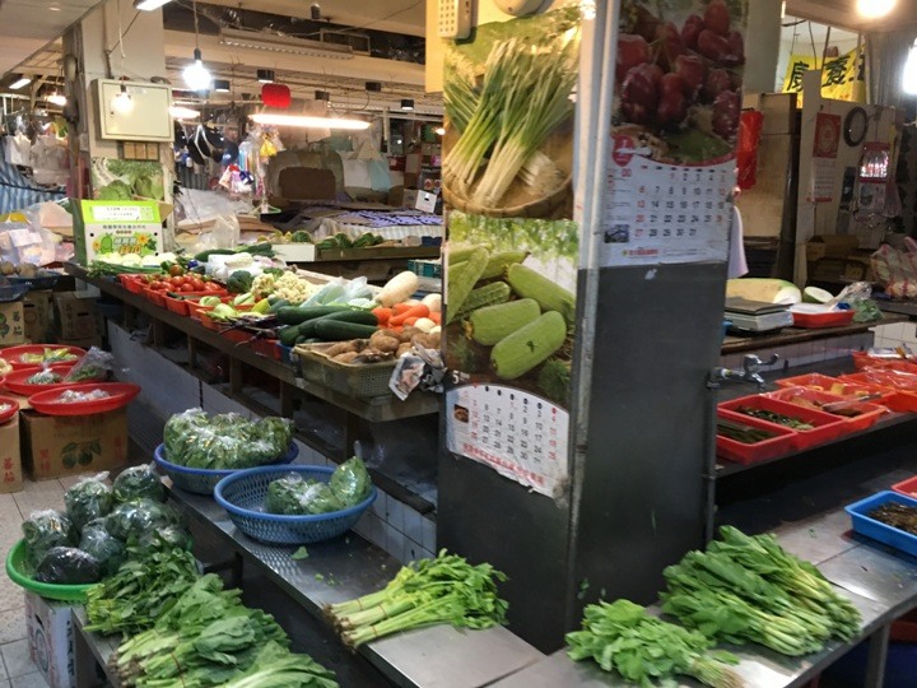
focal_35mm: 29
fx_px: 768
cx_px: 458
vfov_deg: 48.2
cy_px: 344
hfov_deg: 61.7
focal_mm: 4.15
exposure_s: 1/15
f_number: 2.2
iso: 64
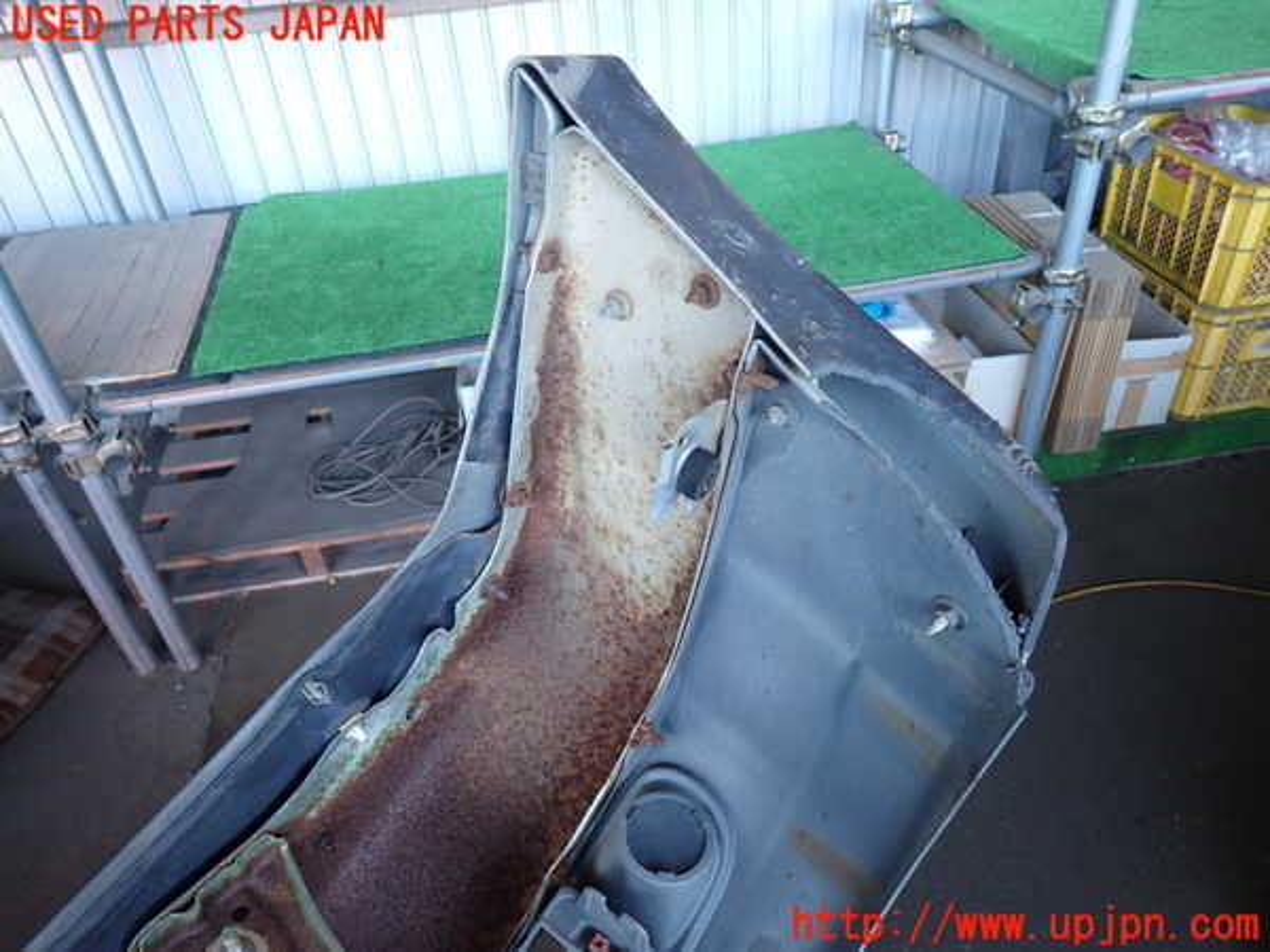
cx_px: 635
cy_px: 476
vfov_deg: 54.9
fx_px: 917
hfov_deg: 69.4
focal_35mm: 25
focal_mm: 4.5
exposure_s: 1/60
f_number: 2
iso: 200
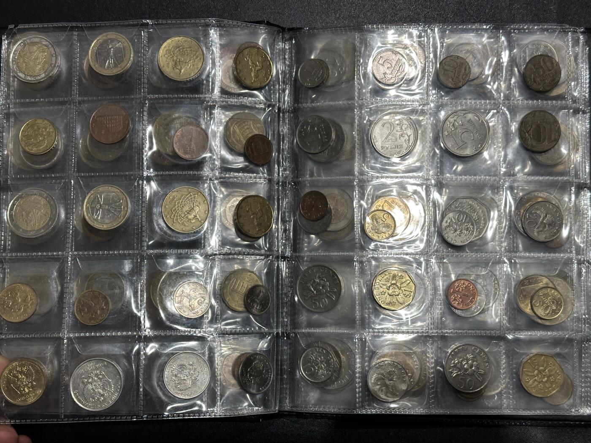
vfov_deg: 30.3
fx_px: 820
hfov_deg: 39.7
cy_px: 222
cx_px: 296
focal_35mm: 48
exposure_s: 1/50
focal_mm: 6.86
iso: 64
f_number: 1.78
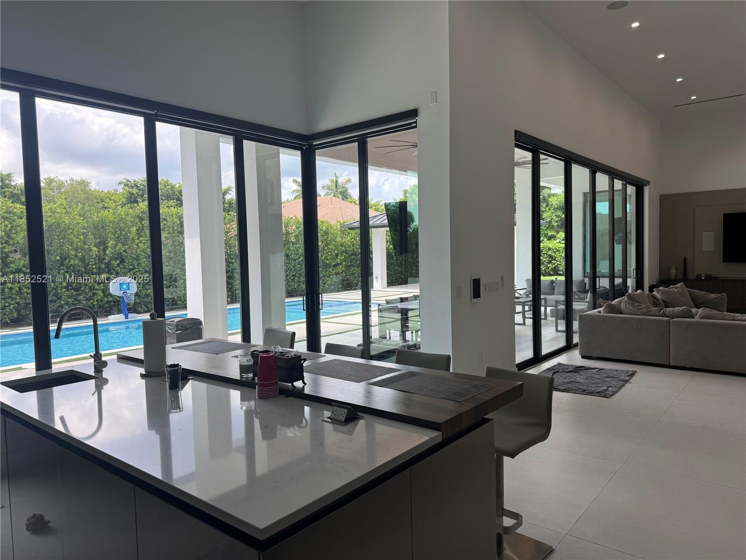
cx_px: 373
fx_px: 517
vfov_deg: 56.8
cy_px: 280
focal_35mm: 24
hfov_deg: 71.6
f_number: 1.78
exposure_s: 1/559
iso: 80
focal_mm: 6.76
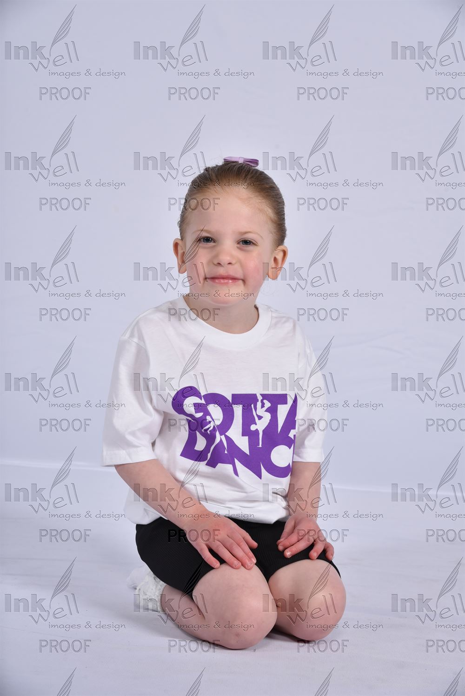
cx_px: 232
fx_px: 1587
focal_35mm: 82
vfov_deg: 24.8
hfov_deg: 16.7
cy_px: 348
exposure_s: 1/200
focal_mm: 82
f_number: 8
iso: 250
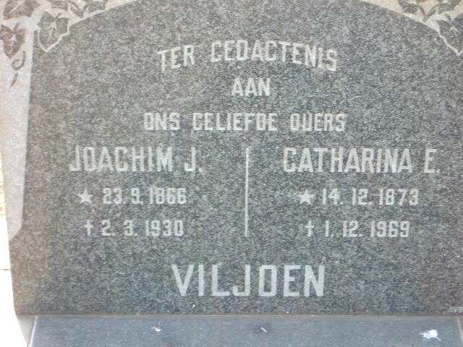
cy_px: 174
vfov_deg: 14.1
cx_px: 232
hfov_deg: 18.7
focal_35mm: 105
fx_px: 1404
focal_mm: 17.4
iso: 100
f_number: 4.8
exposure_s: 1/25
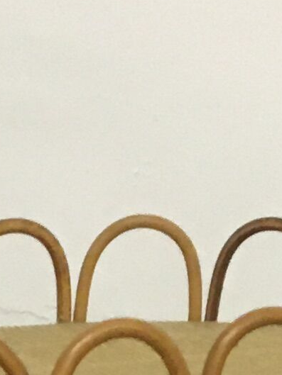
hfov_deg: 6.7
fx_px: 2400
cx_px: 6
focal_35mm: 221
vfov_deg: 8.2
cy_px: 942
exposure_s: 1/33
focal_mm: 4.15
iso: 160
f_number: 2.2
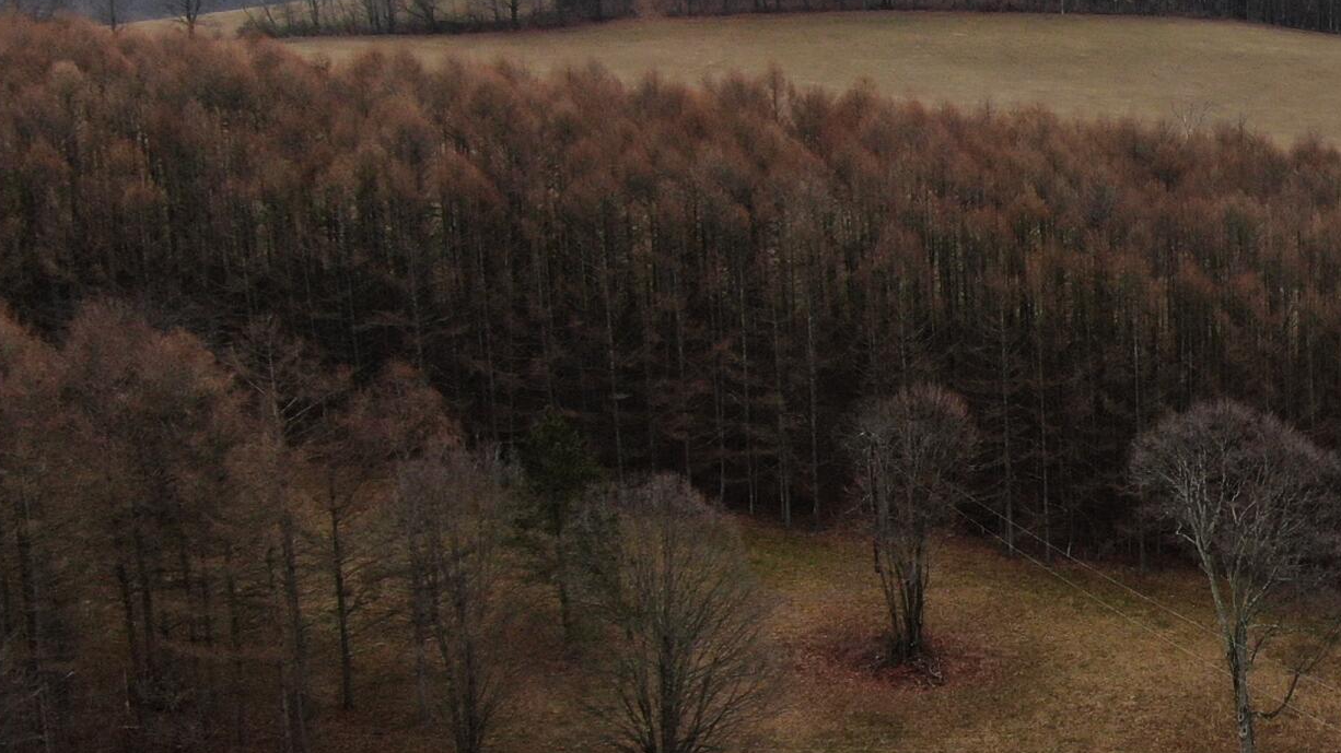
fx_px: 2275
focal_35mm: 64
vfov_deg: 18.8
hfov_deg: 29.2
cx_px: 1523
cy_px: 420
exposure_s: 1/30
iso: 100
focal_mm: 4.39
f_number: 2.8
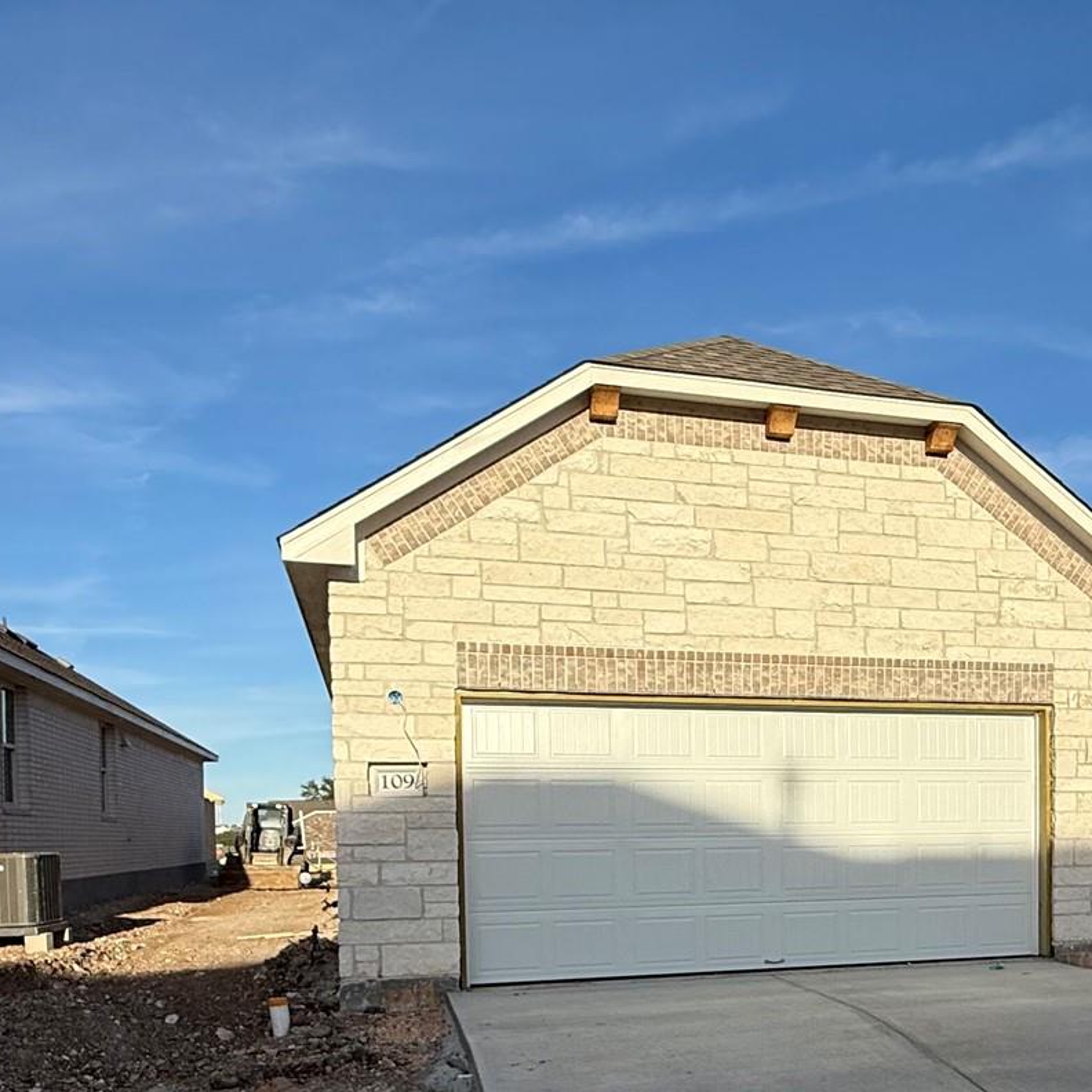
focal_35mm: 32
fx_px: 1142
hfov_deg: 49.8
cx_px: 761
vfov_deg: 48.3
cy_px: 871
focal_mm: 2.22
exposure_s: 1/3891
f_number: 2.2
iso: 50
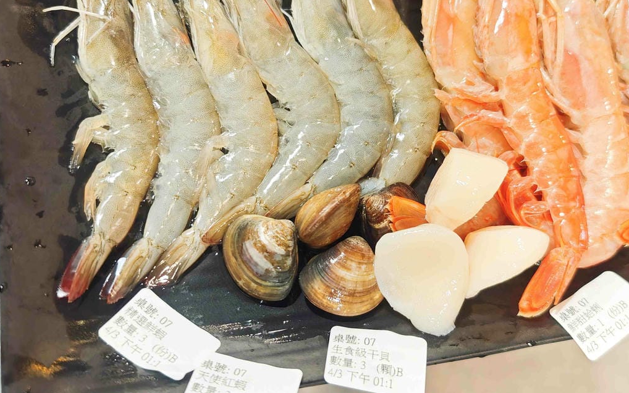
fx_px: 686
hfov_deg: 49.1
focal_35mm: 40
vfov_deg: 31.8
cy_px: 148
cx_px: 363
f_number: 1.63
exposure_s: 1/60
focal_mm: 8.72
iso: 432
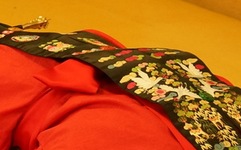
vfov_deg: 6.6
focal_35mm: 197
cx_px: -376
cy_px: -12
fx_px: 1293
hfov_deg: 9.3
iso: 640
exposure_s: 1/80
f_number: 3.5
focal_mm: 24
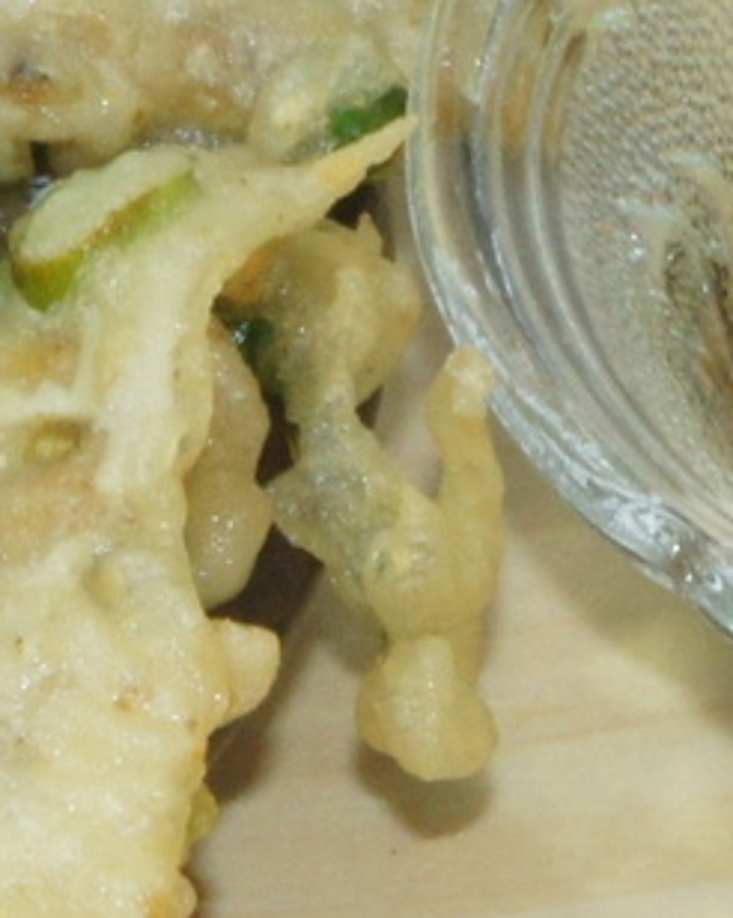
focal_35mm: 325
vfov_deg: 5.9
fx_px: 8820
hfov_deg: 4.7
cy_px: -77
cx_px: -364
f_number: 25
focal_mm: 37
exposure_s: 1/2.5
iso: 800
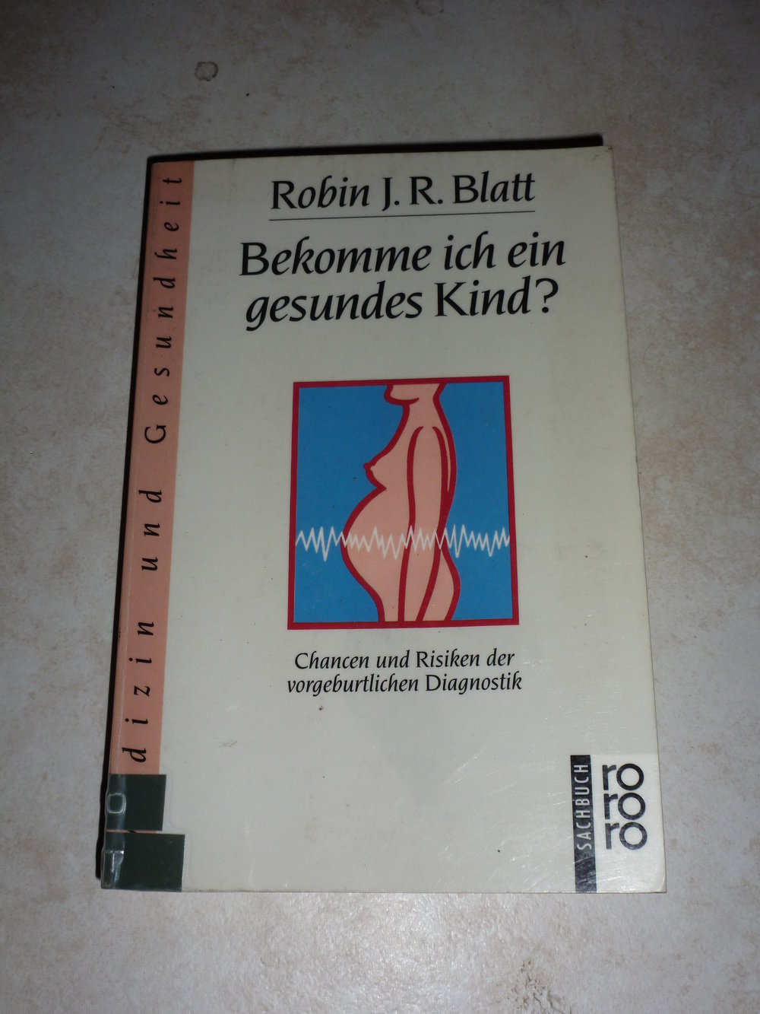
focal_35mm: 38
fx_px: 1112
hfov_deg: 37.7
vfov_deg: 49.0
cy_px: 507
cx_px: 380
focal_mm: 6.8
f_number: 3.8
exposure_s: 1/60
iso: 100
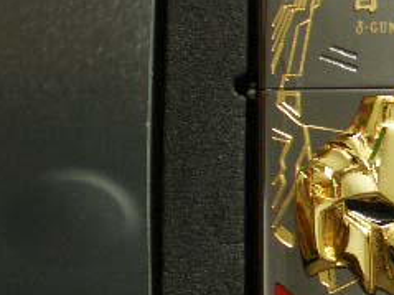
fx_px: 1888
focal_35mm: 166
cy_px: 127
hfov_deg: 11.8
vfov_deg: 8.9
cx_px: 415
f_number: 3.5
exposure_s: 1/125
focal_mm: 10.2
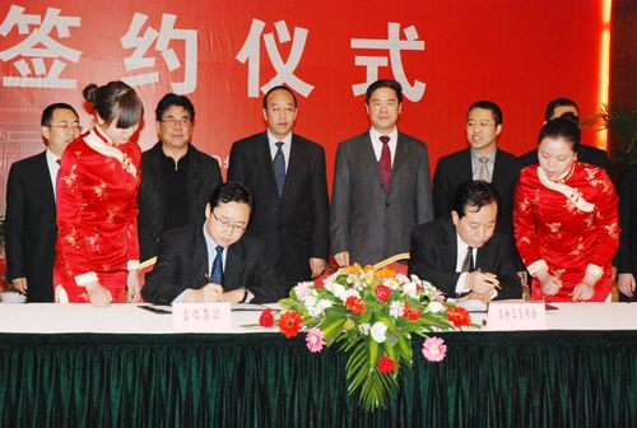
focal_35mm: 72
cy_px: 214
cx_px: 318
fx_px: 1277
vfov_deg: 19.0
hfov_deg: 28.0
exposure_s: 1/60
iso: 1250
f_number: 6.7
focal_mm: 48
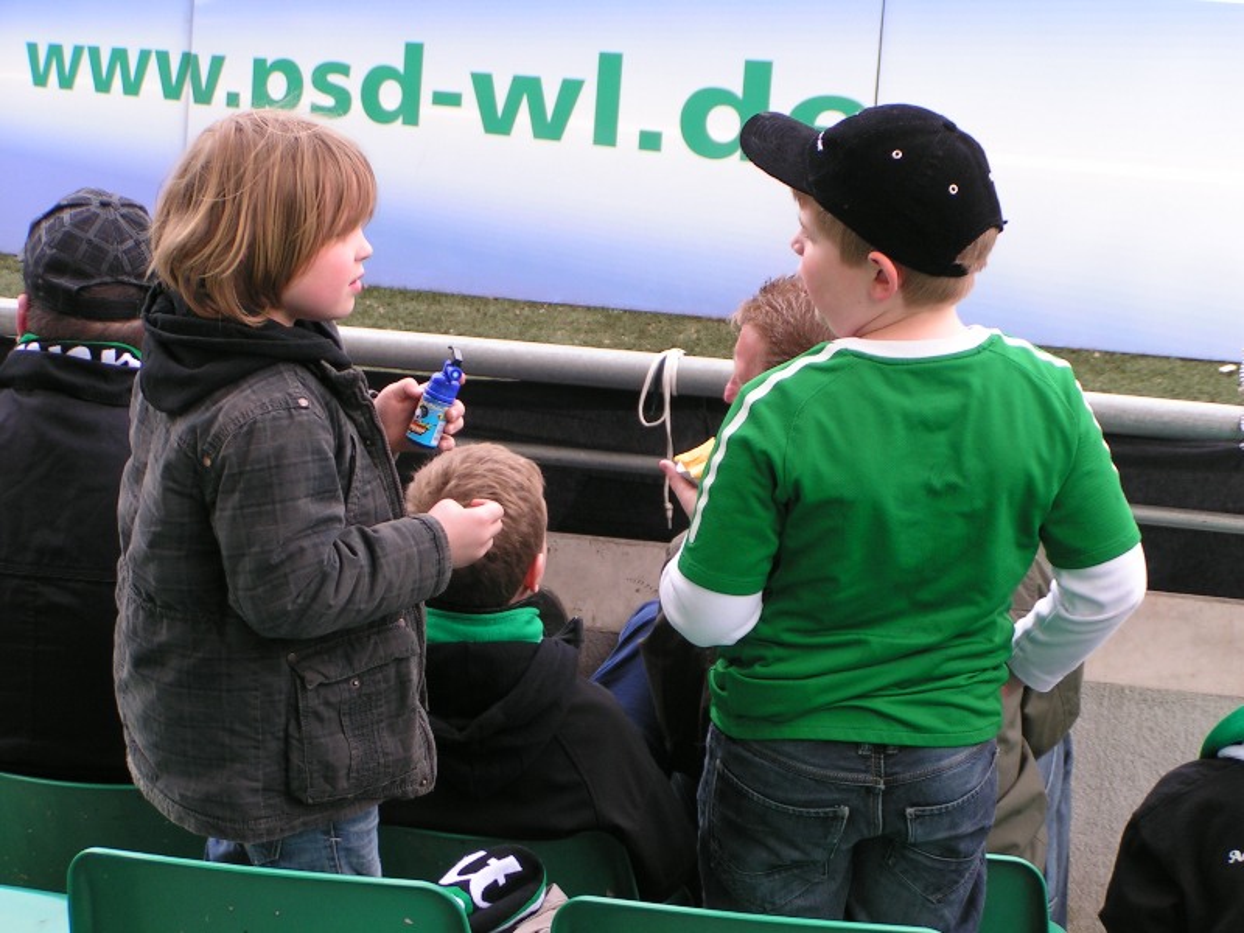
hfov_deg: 18.9
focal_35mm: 104
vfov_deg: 14.2
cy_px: 466
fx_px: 3737
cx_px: 622
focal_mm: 15.9
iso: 50
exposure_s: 1/125
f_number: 4
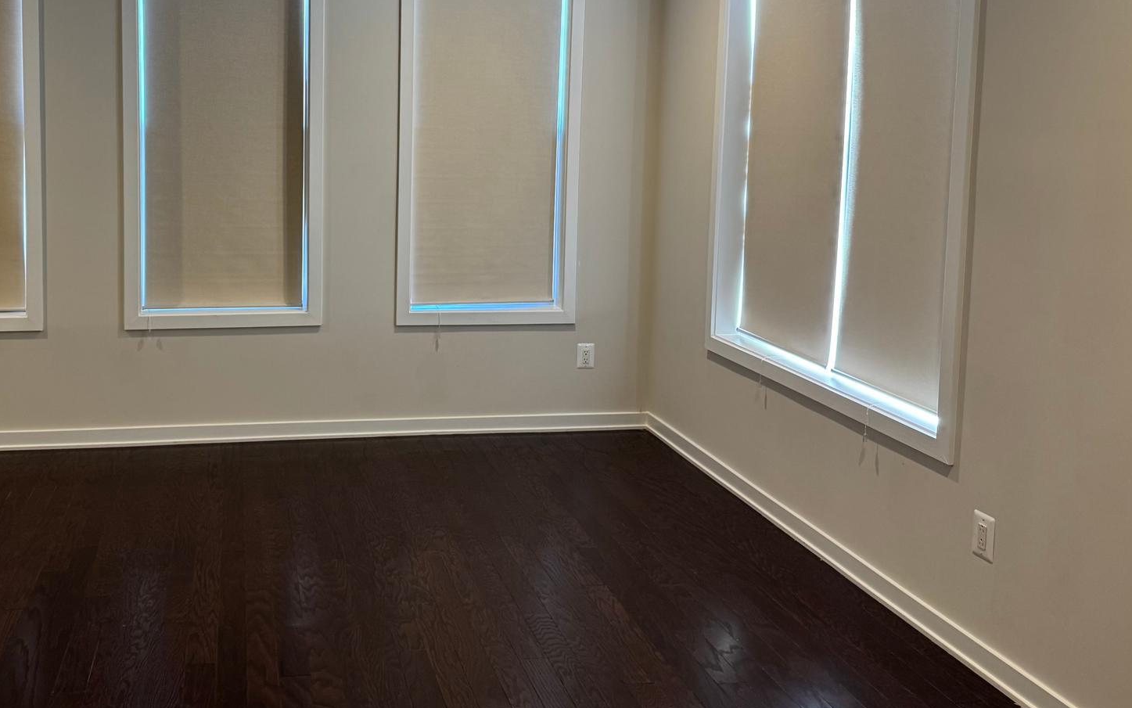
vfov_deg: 34.9
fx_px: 1111
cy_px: 223
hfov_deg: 53.4
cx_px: 423
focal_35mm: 36
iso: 160
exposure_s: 1/60
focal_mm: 6.76
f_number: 1.78
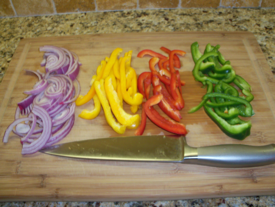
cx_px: 138
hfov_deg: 52.6
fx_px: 278
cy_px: 104
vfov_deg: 40.7
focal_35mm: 35
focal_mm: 6.3
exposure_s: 1/30
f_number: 3
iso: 100
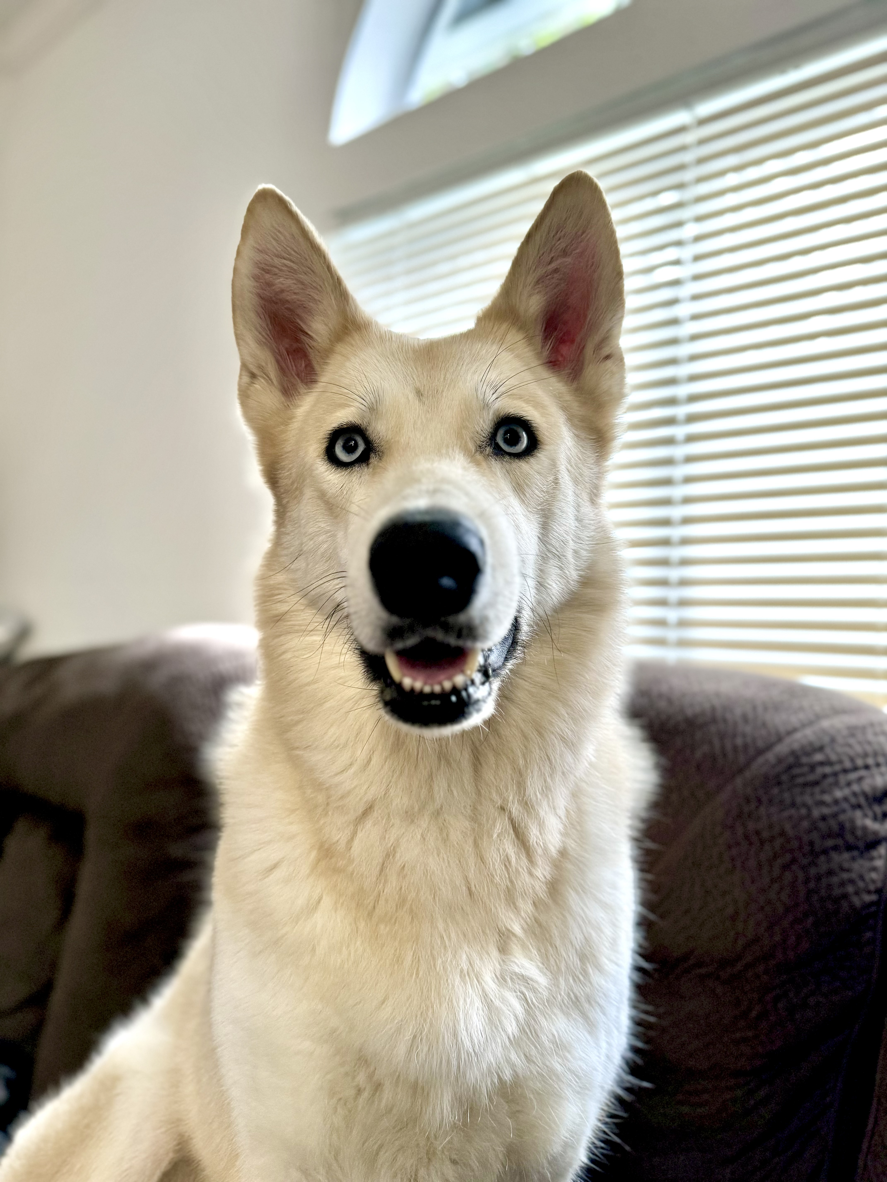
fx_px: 820
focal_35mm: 24
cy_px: 591
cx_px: 444
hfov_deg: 56.8
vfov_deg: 71.6
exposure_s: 1/60
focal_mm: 6.86
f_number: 1.78
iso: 250
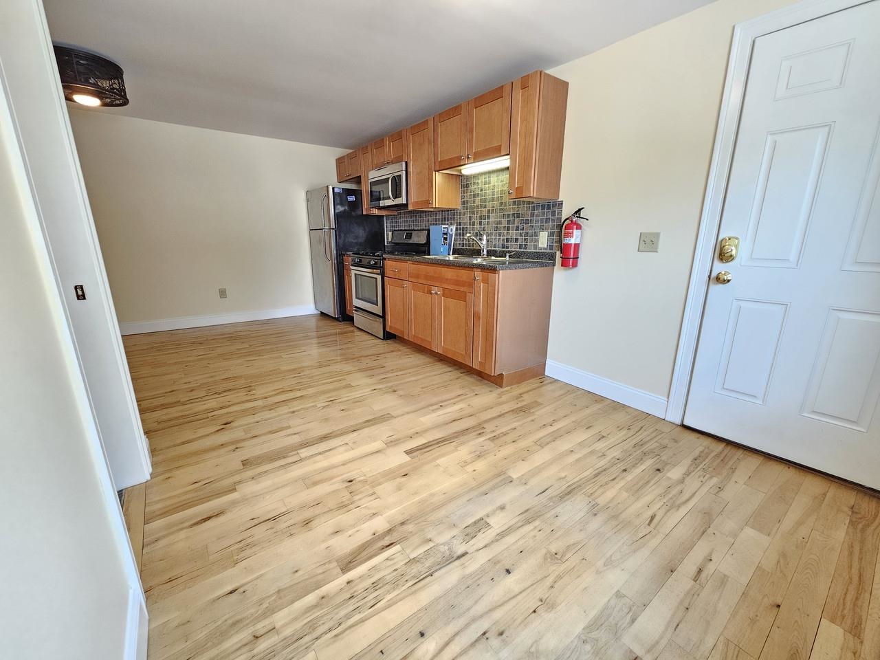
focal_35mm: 13
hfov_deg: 106.2
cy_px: 330
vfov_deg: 89.9
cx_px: 440
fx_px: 330
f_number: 2.2
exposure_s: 1/40
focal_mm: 2.2
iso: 320
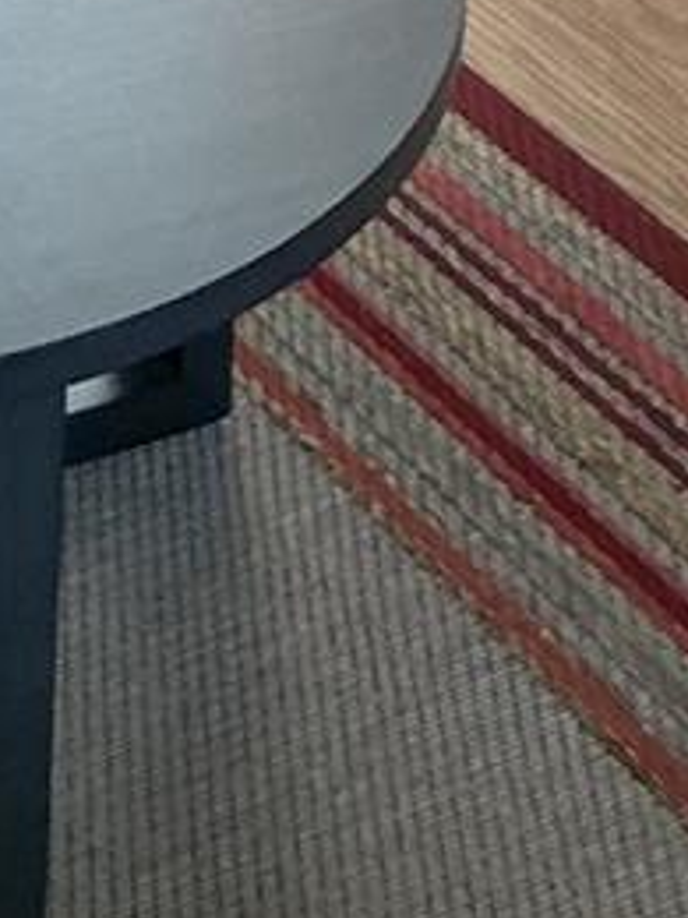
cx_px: -540
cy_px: -1042
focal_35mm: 134
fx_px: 3551
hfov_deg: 10.4
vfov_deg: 12.5
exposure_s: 1/60
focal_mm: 3
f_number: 1.8
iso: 64
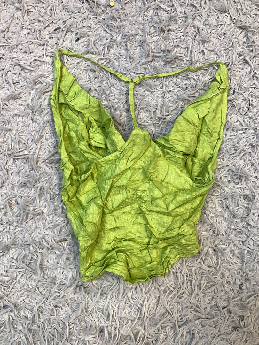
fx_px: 259
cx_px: 130
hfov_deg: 53.1
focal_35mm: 26
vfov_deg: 67.3
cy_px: 172
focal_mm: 4.25
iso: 32
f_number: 1.8
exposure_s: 1/100
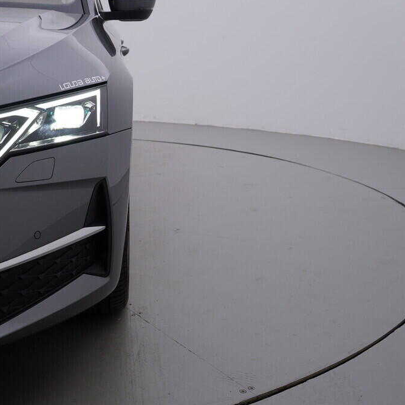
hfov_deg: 35.7
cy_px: 200
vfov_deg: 36.1
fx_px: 622
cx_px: 134
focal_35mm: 47
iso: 125
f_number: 4.5
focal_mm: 24
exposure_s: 1/100
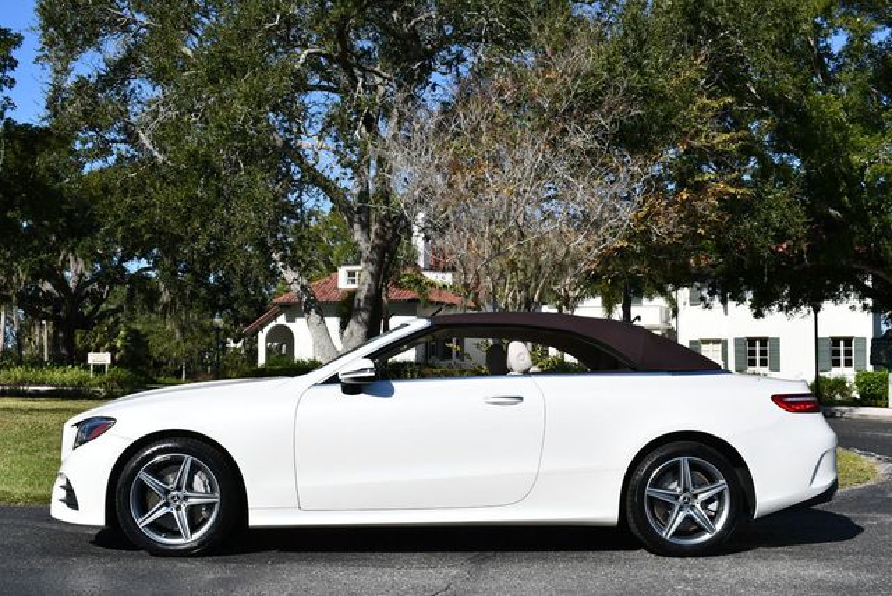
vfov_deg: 30.6
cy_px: 298
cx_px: 446
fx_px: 1091
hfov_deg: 44.5
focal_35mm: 44
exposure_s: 1/320
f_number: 9
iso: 100
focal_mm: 22
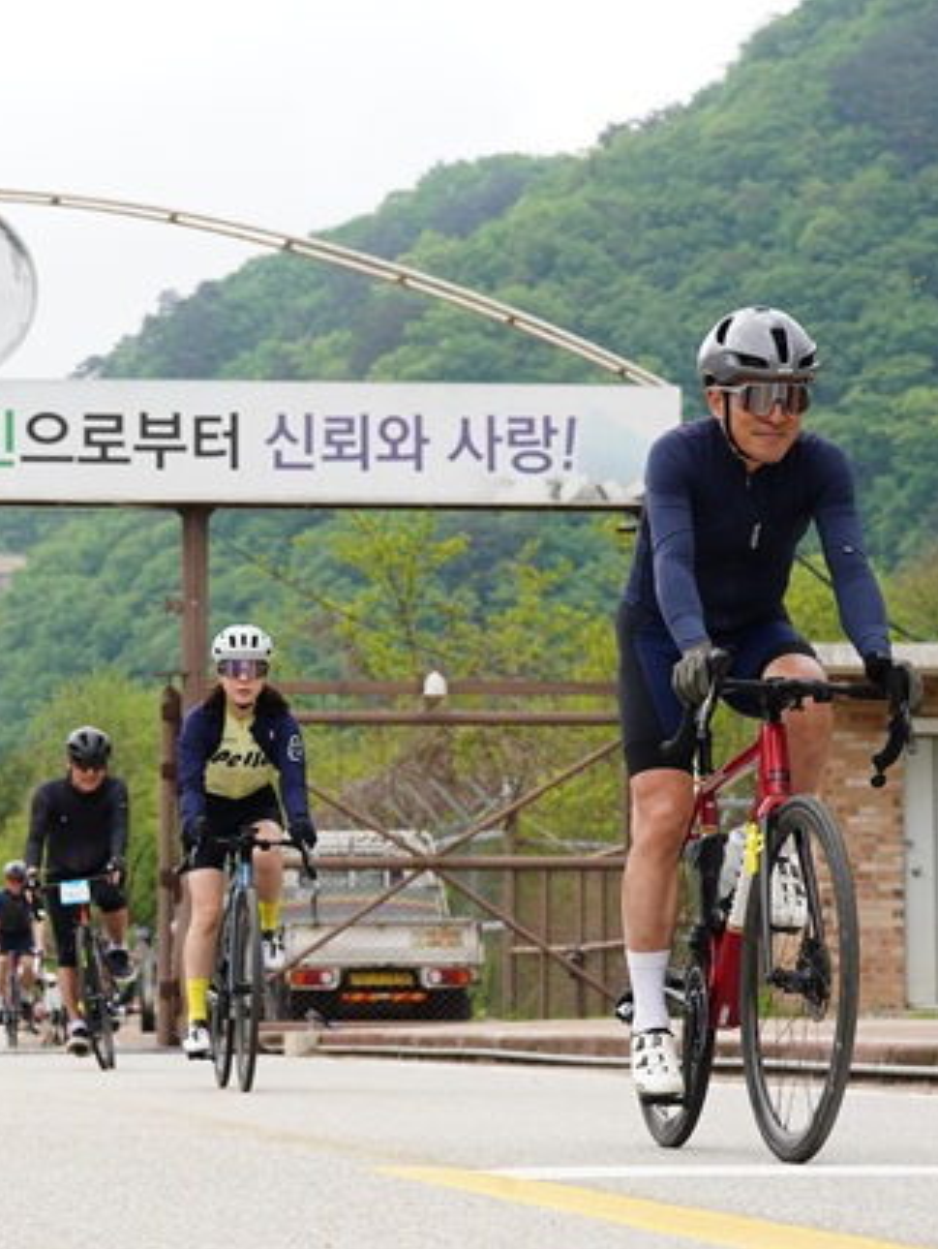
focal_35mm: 122
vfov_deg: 16.1
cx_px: 180
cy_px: 626
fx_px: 4403
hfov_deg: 12.1
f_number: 8
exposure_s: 1/640
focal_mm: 84
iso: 800
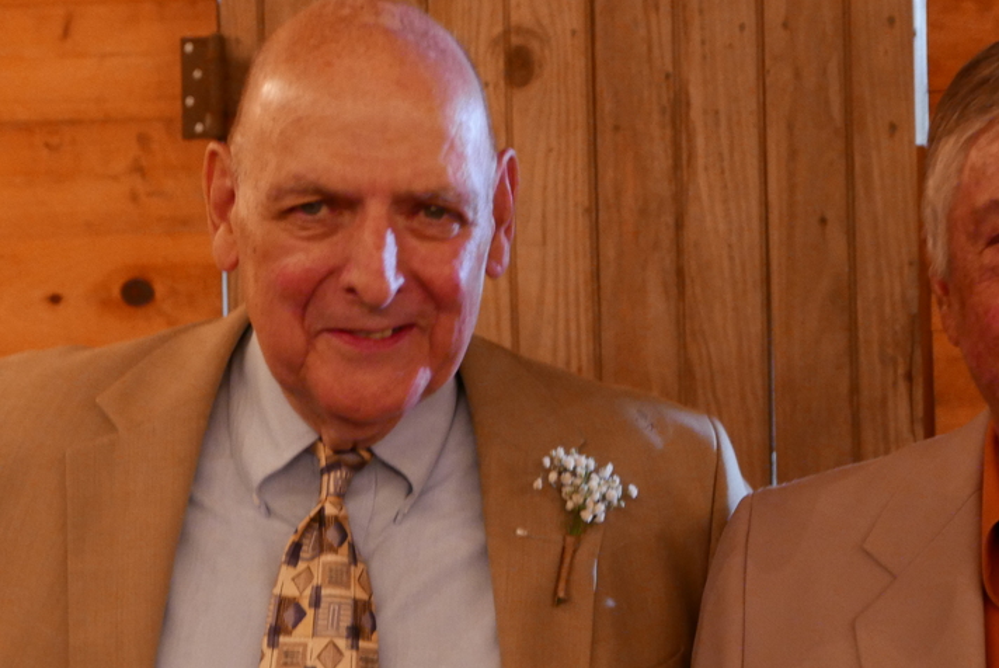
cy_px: 421
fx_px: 2222
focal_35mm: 80
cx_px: 646
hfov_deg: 25.2
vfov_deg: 17.1
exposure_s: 1/10
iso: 1600
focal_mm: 25.4
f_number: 2.8
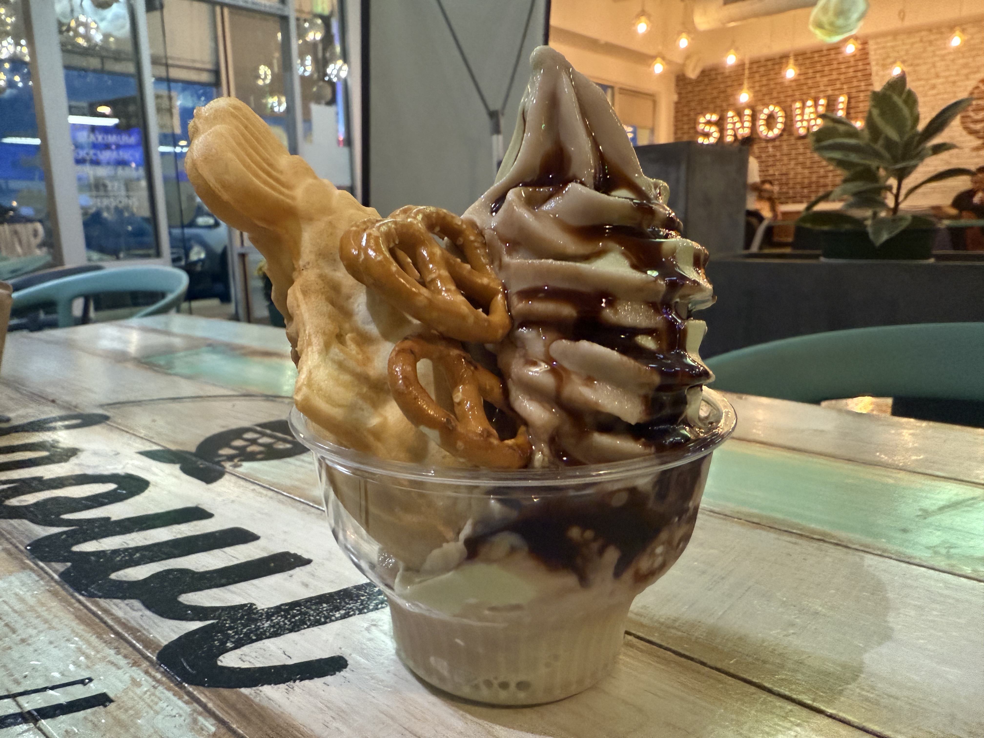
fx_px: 682
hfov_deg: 71.6
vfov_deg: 56.8
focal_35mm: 24
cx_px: 492
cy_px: 369
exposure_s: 1/60
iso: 800
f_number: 2.2
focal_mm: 2.22
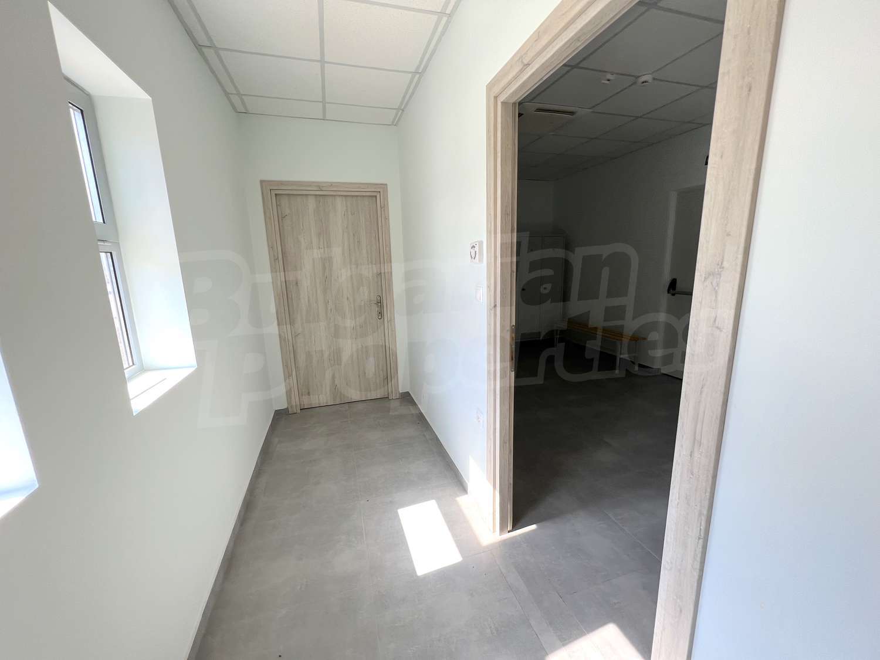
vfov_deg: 89.9
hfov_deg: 106.2
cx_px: 440
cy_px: 330
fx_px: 330
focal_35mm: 13
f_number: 1.8
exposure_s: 1/122
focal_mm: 1.57
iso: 40
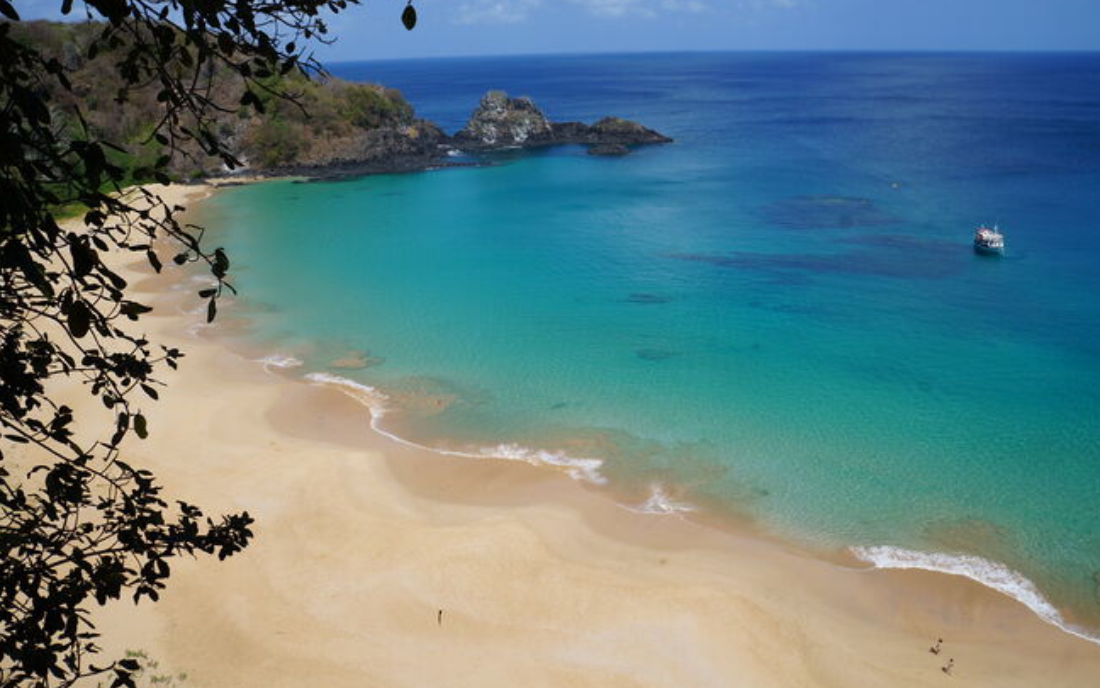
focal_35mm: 28
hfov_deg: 66.5
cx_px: 552
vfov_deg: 44.5
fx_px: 839
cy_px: 322
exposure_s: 1/400
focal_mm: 18
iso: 200
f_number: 13
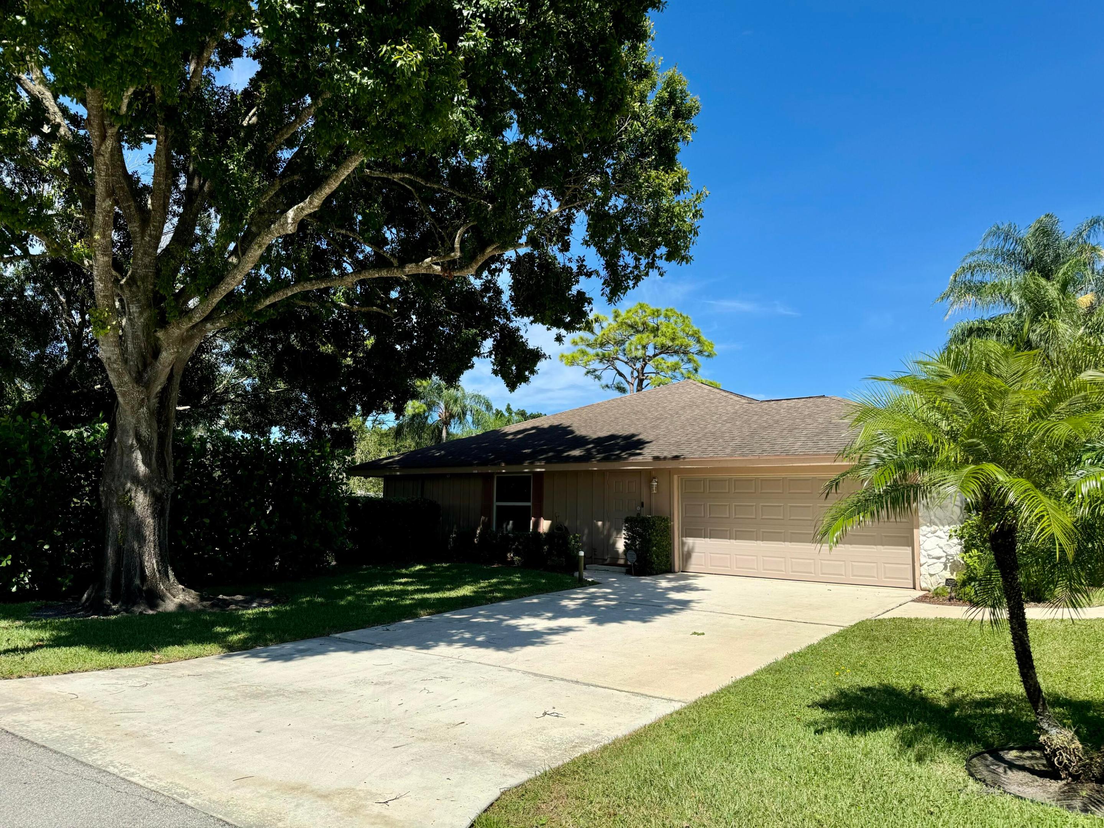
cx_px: 552
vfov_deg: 56.8
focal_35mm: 24
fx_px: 765
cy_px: 414
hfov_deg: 71.6
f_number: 1.78
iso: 80
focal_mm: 6.76
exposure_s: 1/4608
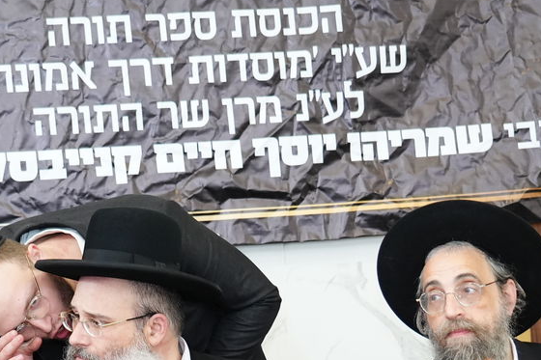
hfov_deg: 17.7
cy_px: 397
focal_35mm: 115
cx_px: 147
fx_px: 1728
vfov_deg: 11.7
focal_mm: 46
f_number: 4
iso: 2500
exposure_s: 1/125
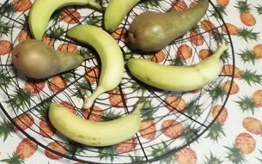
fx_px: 321
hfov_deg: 44.3
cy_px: 89
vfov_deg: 28.6
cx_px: 118
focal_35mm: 45
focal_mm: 2.25
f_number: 2.4
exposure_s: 1/20
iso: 640
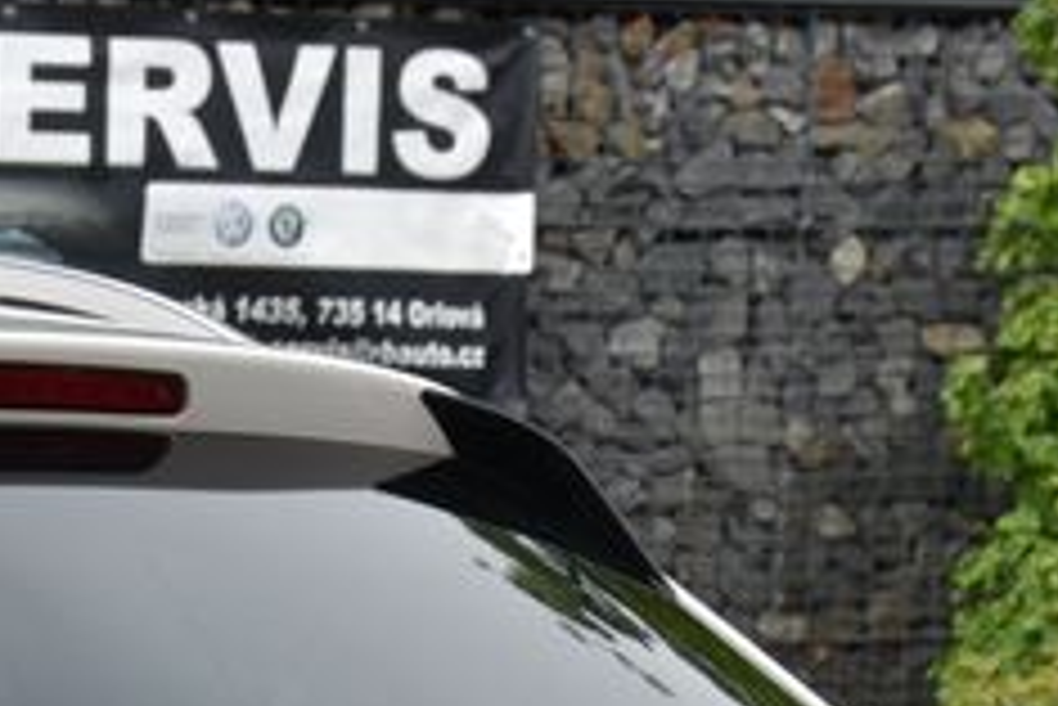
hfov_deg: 9.0
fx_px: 6410
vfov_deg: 6.1
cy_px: 1479
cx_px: -801
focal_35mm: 218
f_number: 10
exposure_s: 1/400
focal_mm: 50
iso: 500
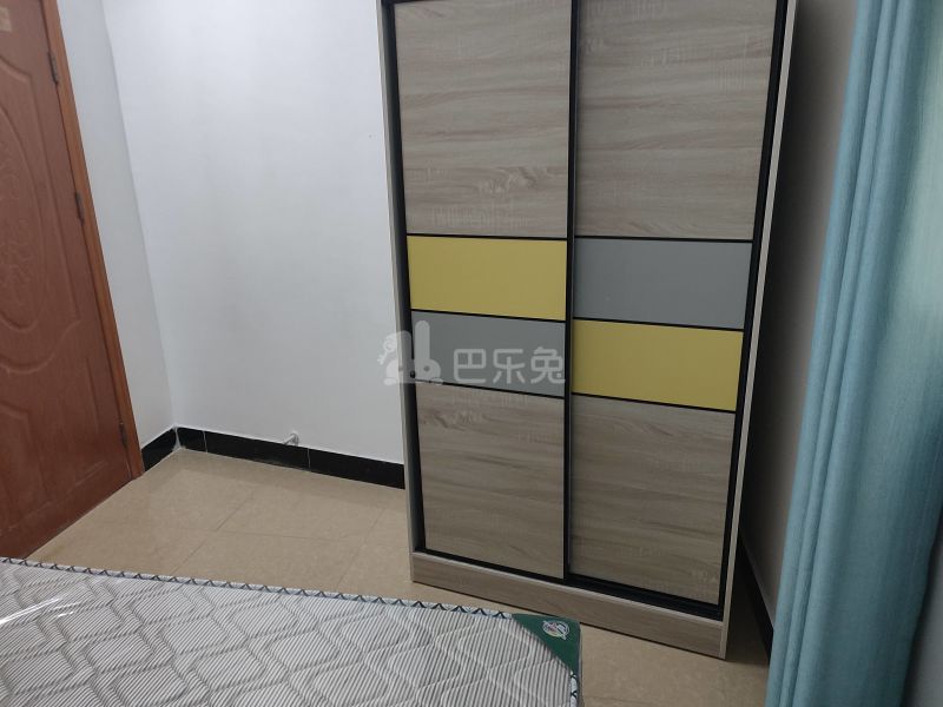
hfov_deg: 69.4
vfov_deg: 54.9
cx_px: 472
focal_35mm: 25
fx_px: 681
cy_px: 354
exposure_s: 1/20
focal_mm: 5.96
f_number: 1.75
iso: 774
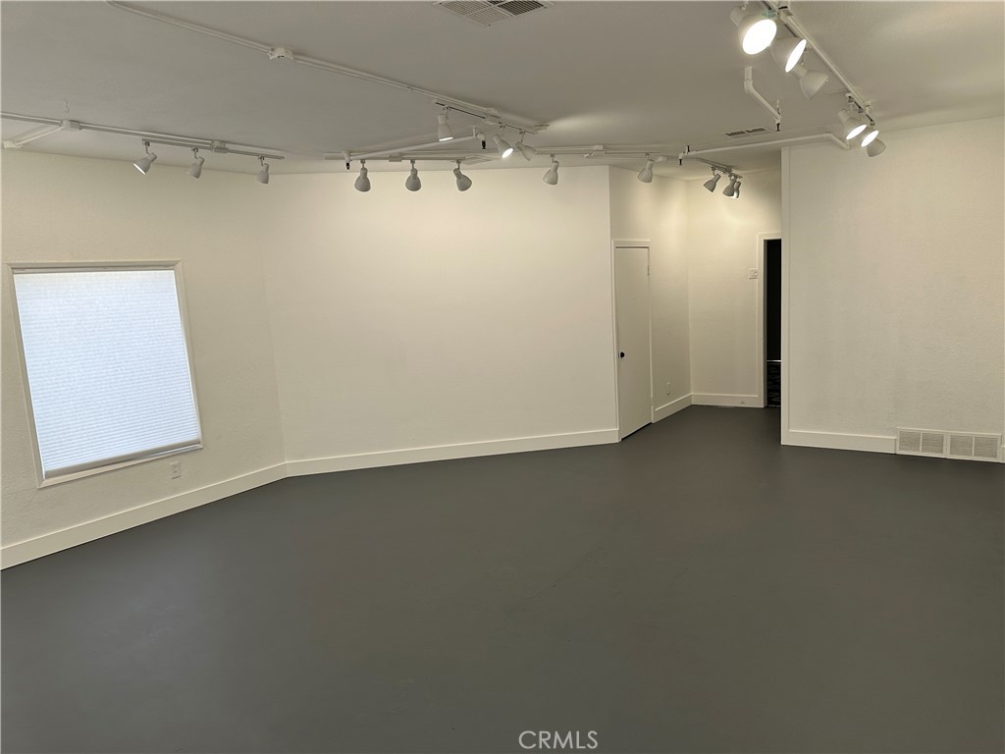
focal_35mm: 24
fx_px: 697
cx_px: 502
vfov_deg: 56.8
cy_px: 377
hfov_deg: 71.6
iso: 80
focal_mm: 6.86
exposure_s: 1/163
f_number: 1.78
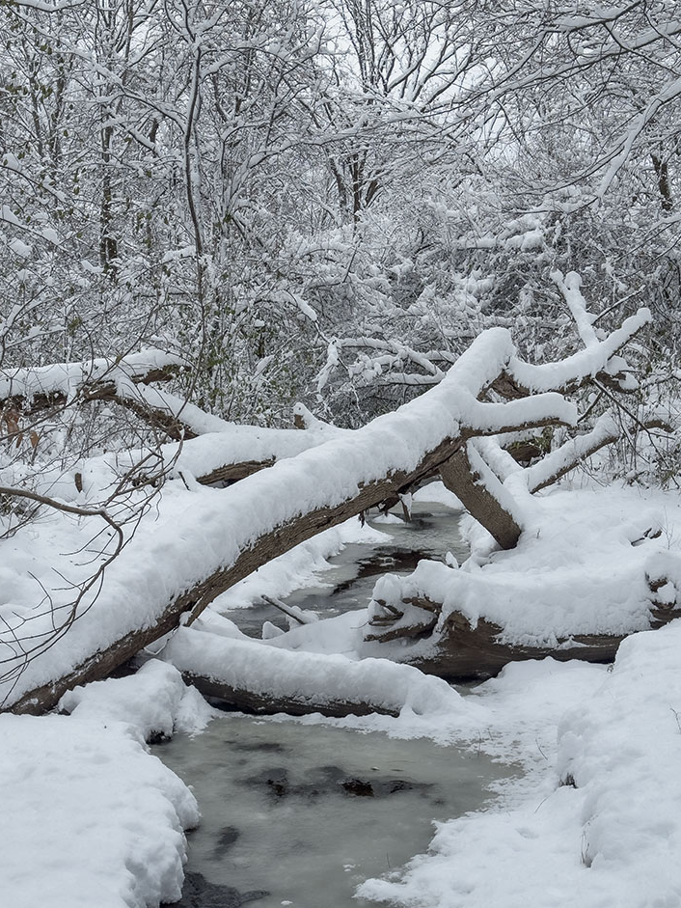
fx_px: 1337
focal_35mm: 51
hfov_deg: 28.6
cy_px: 436
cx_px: 357
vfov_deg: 37.5
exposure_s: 1/2100
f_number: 1.8
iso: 64
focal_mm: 6.76
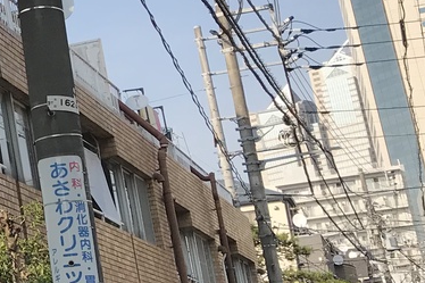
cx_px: -322
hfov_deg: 16.1
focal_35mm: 109
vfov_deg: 12.5
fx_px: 1286
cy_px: 55
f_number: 1.8
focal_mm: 3.99
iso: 20
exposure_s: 1/1429
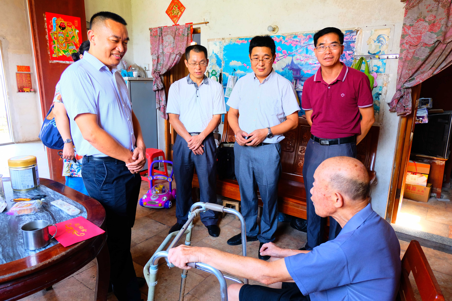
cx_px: 226
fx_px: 301
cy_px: 150
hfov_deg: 73.7
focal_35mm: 24
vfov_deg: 53.1
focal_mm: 16
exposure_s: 1/45
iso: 800
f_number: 3.5
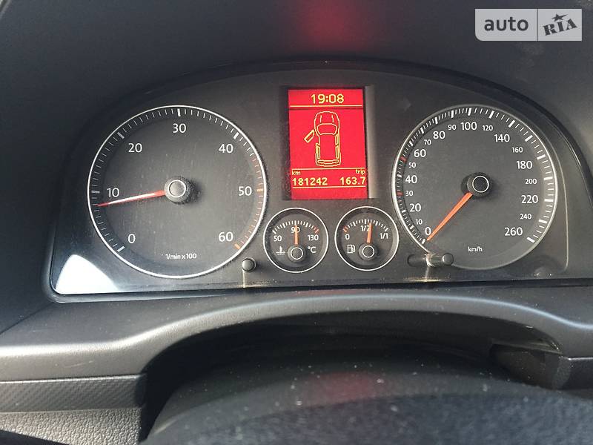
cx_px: 296
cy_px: 222
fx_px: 497
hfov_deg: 61.7
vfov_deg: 48.2
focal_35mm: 29
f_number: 2.2
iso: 200
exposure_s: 1/33
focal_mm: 4.2
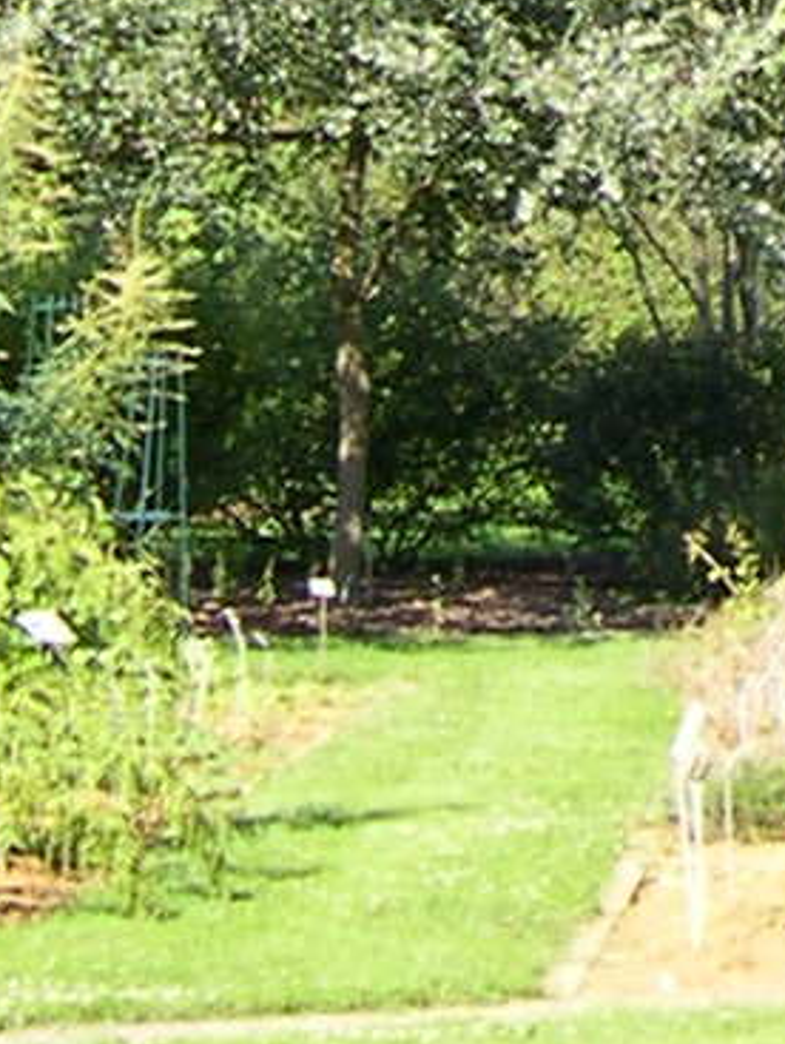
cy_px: -1018
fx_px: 7093
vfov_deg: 8.0
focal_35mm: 235
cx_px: 1704
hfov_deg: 6.1
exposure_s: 1/418
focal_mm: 8
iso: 100
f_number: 2.8
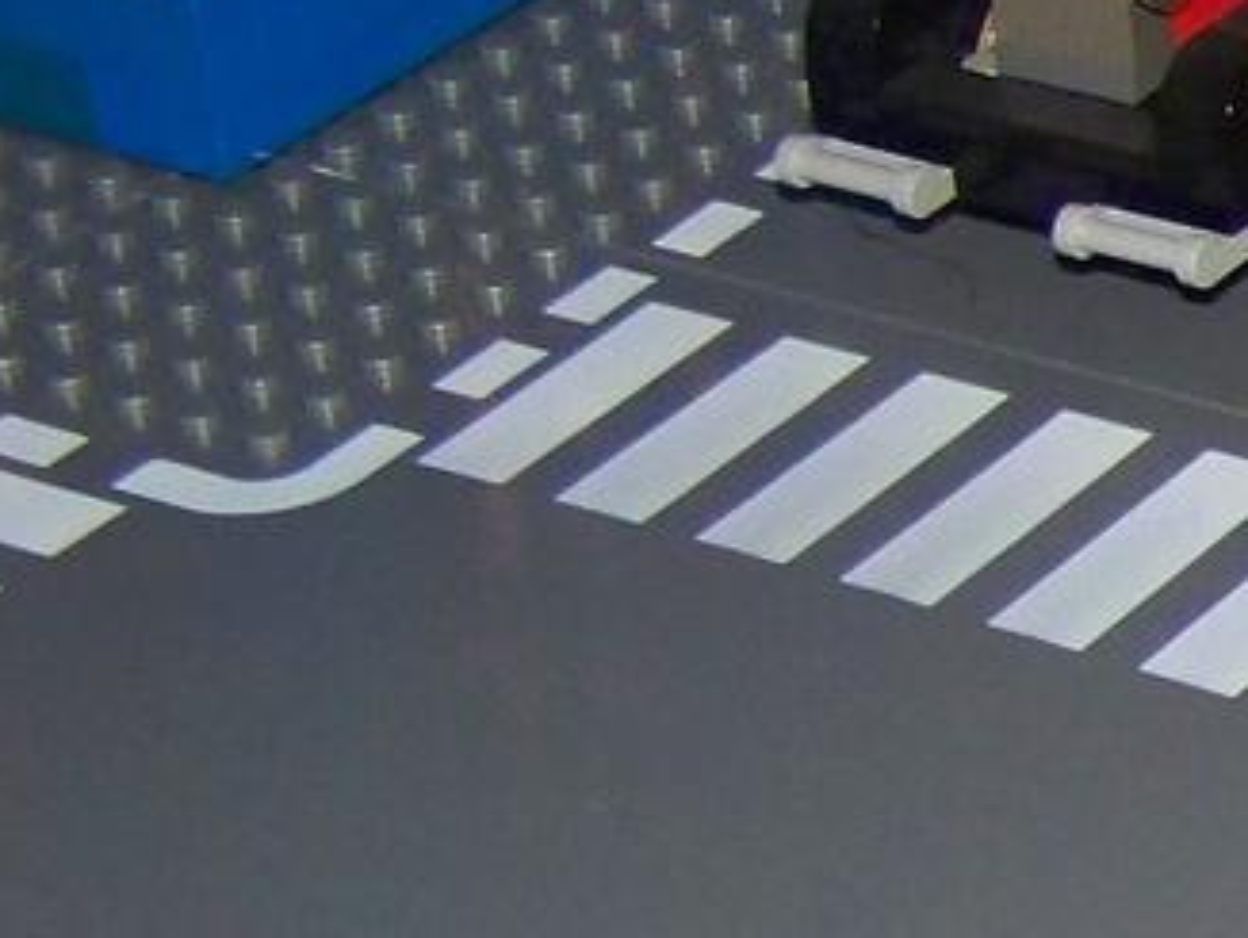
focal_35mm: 179
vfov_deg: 8.3
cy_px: 999
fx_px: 6458
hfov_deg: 10.0
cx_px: 2722
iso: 200
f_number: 2.8
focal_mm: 6.3
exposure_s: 1/30
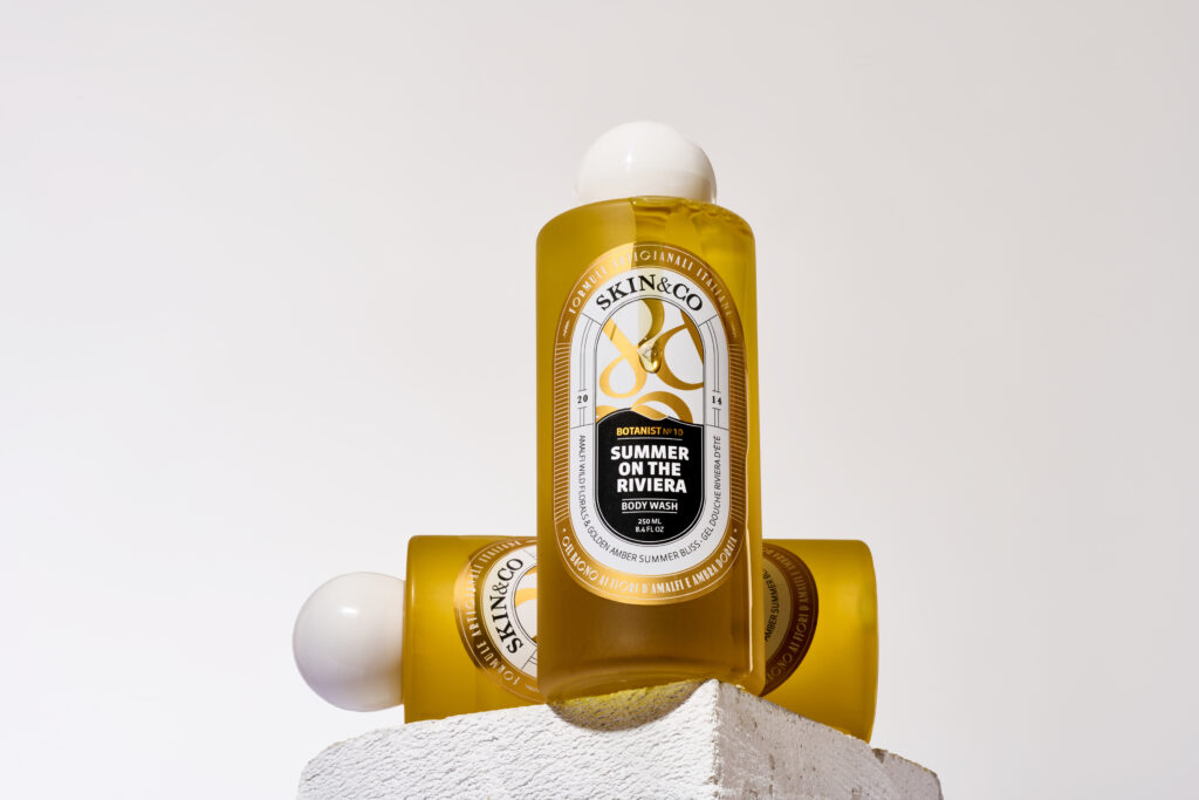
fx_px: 3497
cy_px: 400
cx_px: 600
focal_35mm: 105
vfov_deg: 13.0
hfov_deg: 19.5
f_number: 22
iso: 64
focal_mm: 105
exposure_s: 1/160
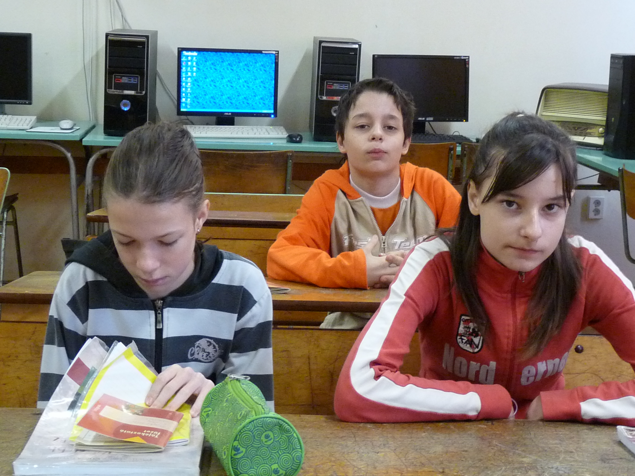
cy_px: 238
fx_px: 1064
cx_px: 318
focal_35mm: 58
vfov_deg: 25.2
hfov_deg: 33.2
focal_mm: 5.9
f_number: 3
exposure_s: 1/30
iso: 400
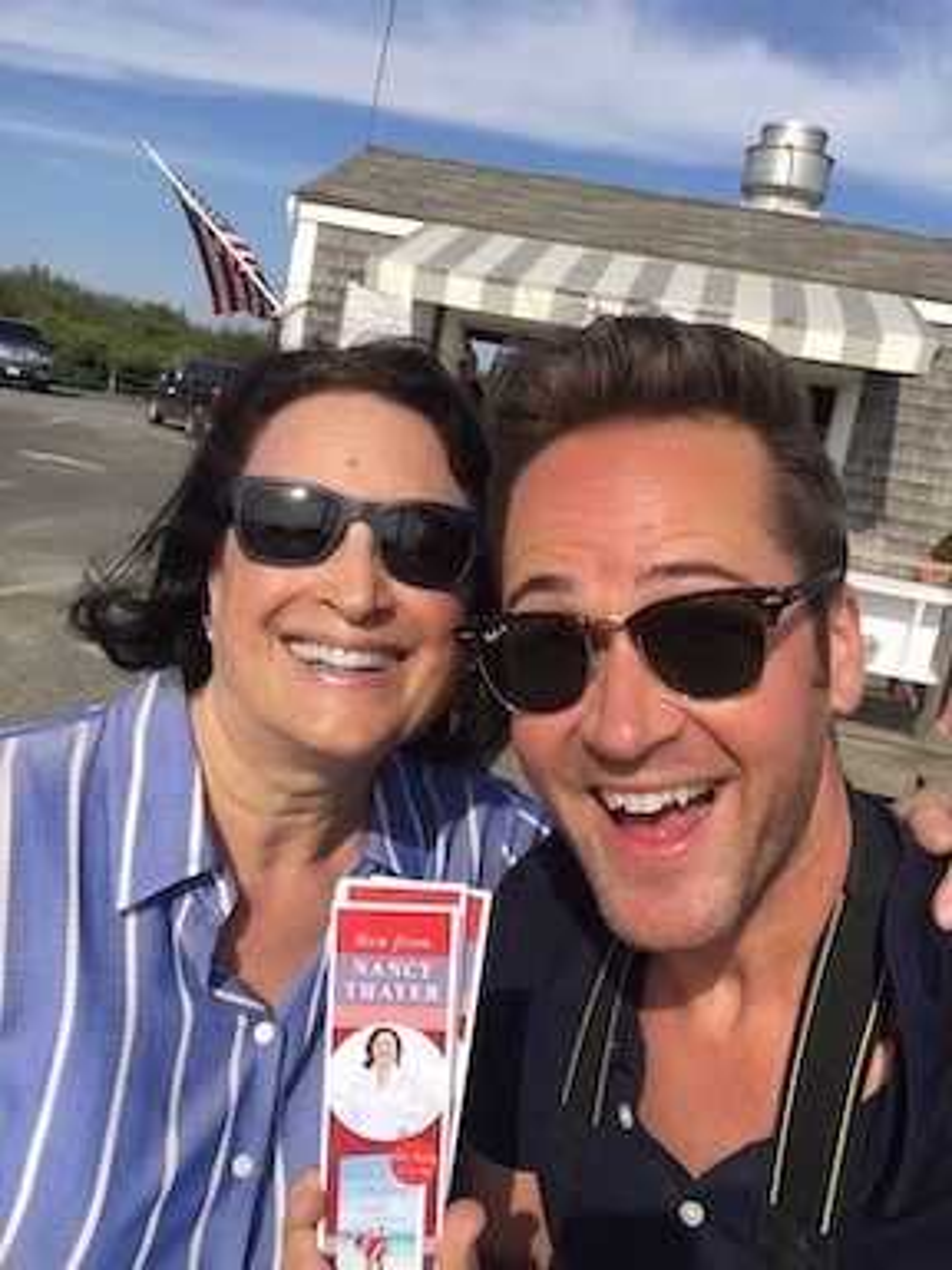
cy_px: 635
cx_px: 476
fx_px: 1137
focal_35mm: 31
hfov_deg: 45.4
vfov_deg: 58.4
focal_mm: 2.65
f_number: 2.2
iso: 32
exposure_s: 1/2088
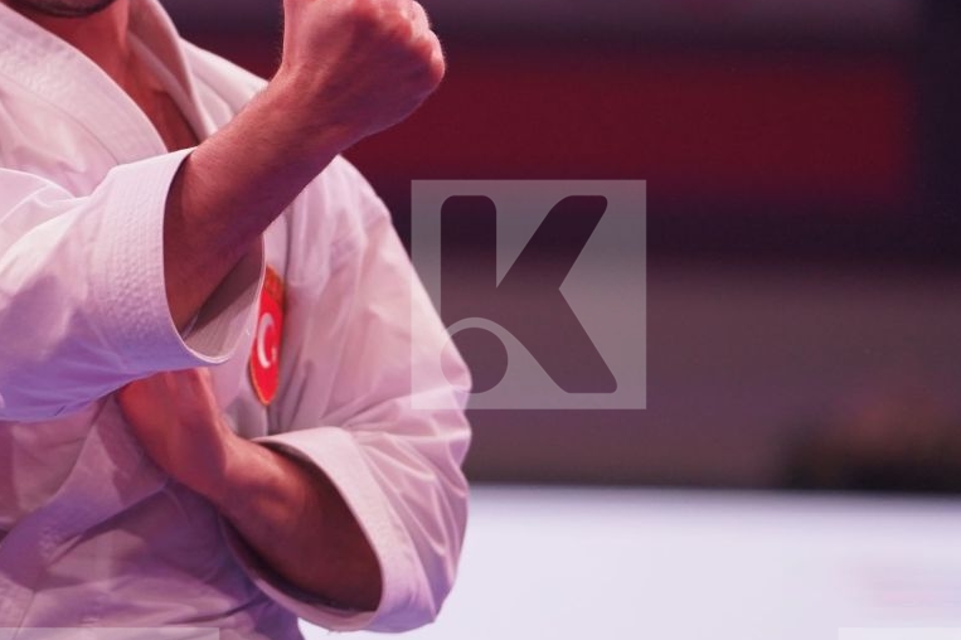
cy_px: 295
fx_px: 12594
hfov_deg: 4.4
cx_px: 102
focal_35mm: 472
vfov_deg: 2.9
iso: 1250
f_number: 2.8
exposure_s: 1/500
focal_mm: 200
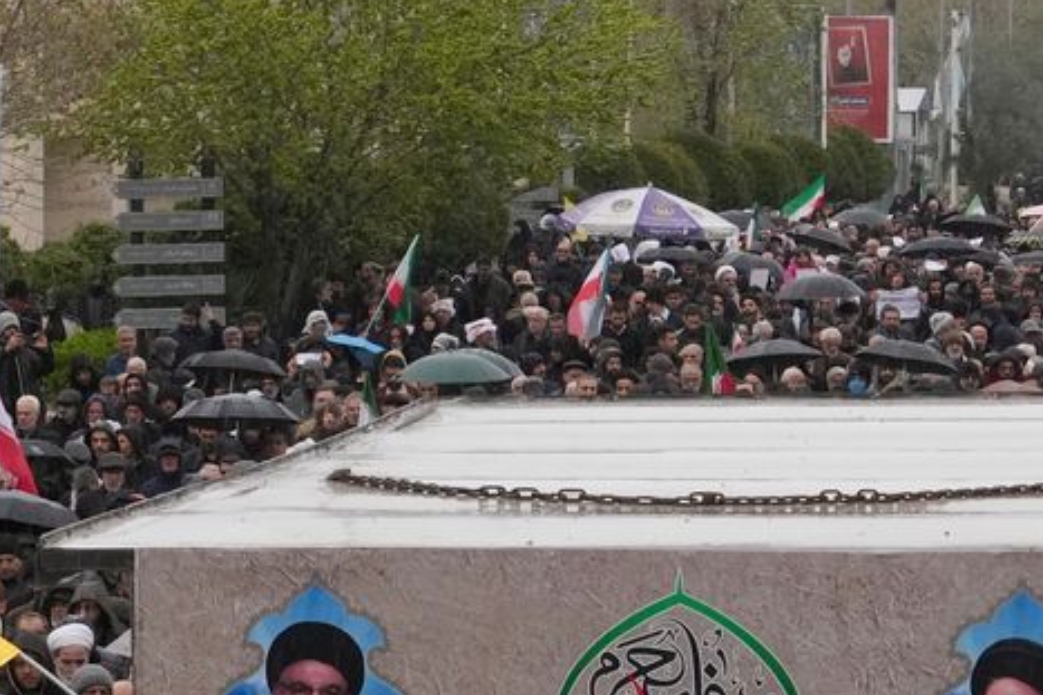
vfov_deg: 4.4
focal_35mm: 307
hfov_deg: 6.7
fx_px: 8891
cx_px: 583
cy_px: 1505
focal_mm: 70
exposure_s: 1/250
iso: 1000
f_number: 11
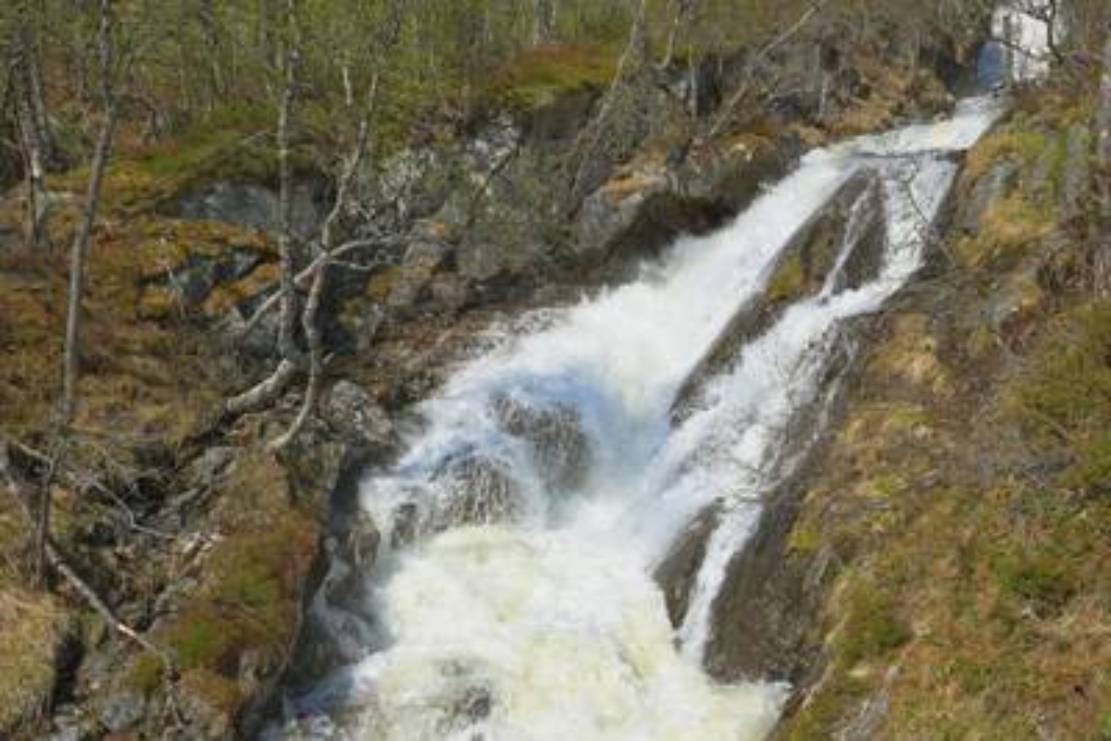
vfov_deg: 30.5
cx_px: 556
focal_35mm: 44
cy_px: 370
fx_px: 1358
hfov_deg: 44.5
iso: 250
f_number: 10
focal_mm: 44
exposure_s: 1/125
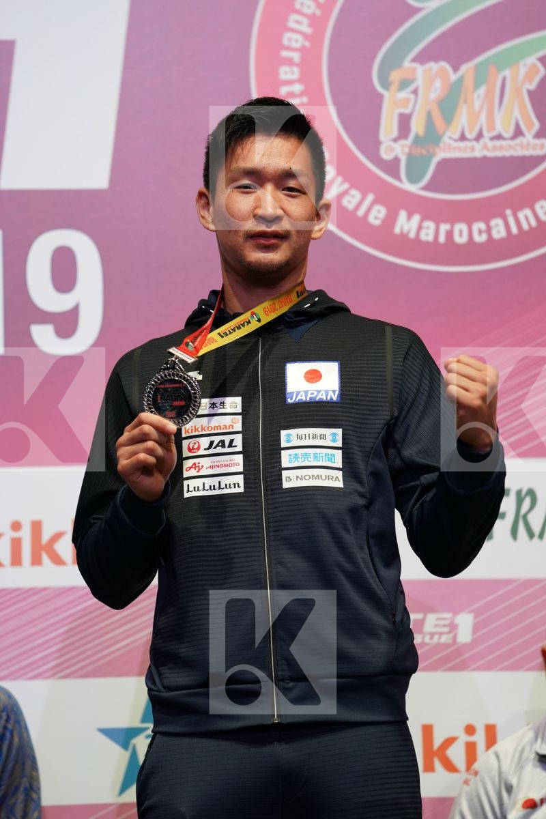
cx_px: 273
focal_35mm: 200
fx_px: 4550
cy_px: 410
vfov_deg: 10.3
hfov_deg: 6.9
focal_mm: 200
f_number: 3.5
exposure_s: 1/250
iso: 1250
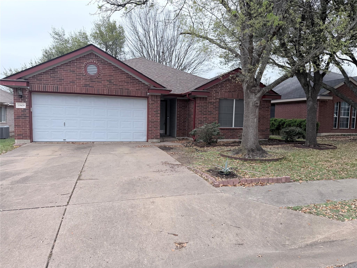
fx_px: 248
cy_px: 134
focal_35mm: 24
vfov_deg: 56.8
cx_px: 178
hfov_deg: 71.6
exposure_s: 1/2370
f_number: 1.78
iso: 80
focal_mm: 6.76
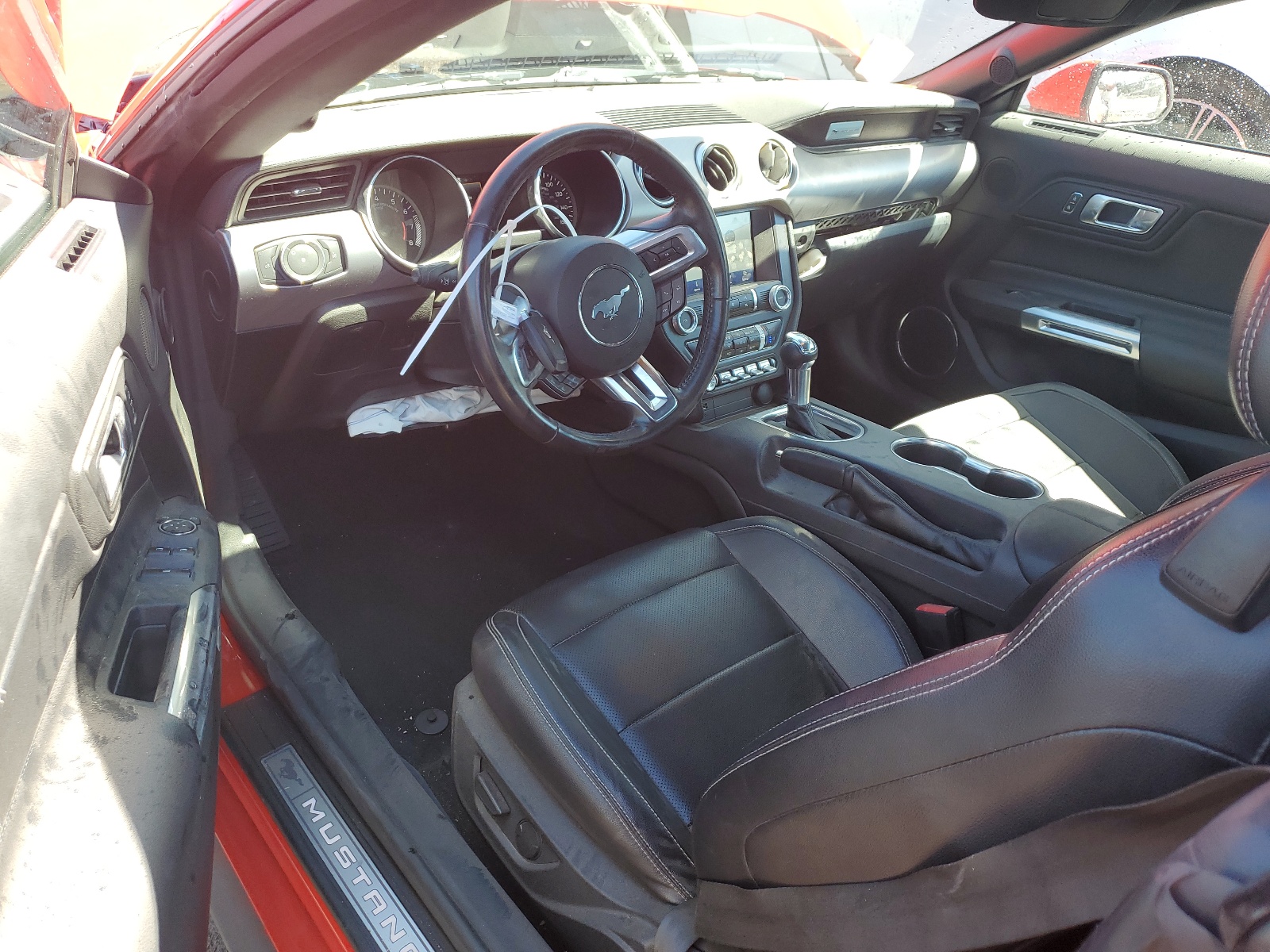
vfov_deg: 53.1
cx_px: 635
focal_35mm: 26
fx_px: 954
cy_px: 476
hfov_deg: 67.3
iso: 50
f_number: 1.5
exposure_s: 1/182
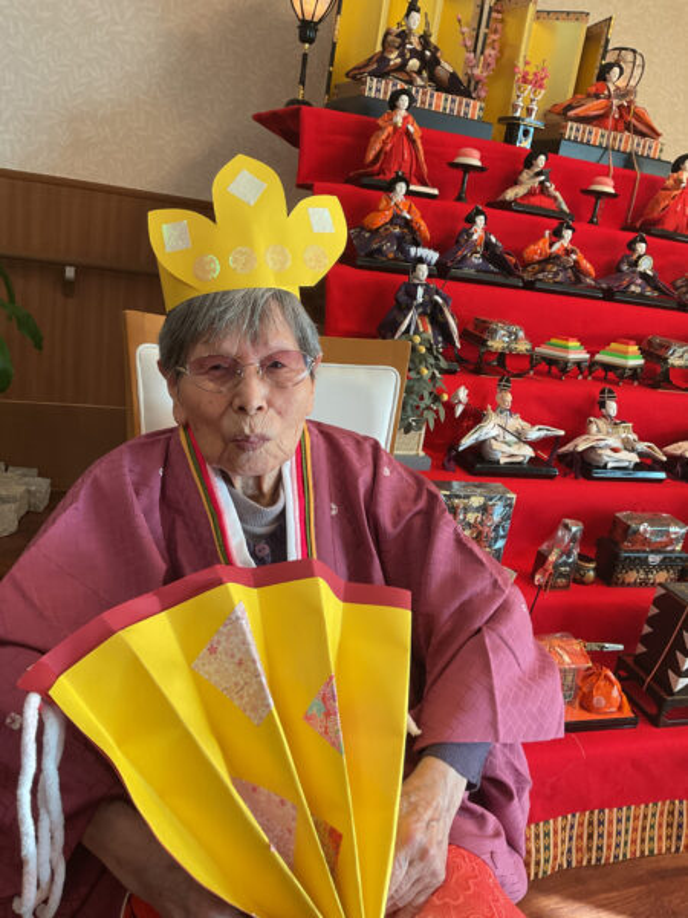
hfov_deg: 48.2
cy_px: 459
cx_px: 344
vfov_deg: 61.7
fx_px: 769
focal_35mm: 29
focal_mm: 3
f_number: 1.8
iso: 64
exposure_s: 1/120
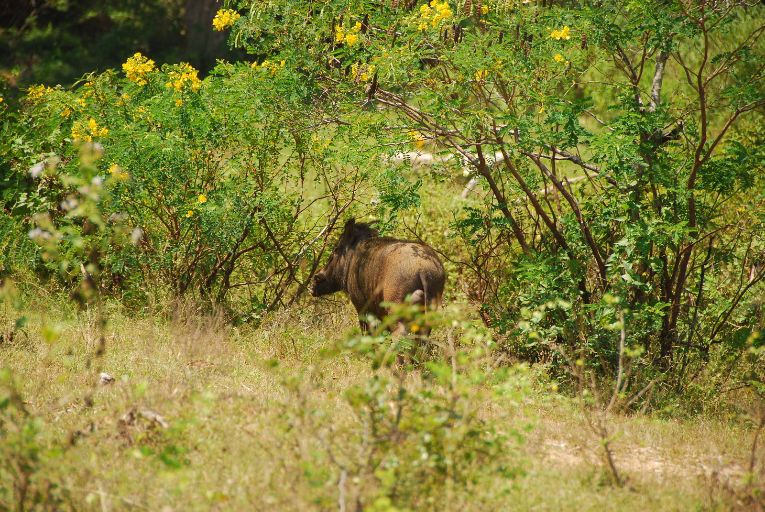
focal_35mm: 300
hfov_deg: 6.9
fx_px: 6382
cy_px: 256
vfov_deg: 4.6
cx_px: 382
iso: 200
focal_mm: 200
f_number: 5.6
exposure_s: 1/400
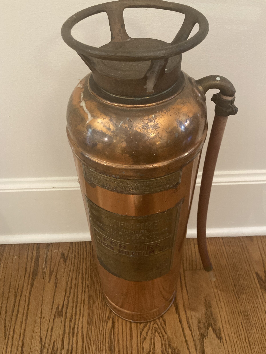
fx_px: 297
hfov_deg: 48.2
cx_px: 130
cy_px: 172
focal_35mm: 29
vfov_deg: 61.6
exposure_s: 1/30
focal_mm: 3.99
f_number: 1.8
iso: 320
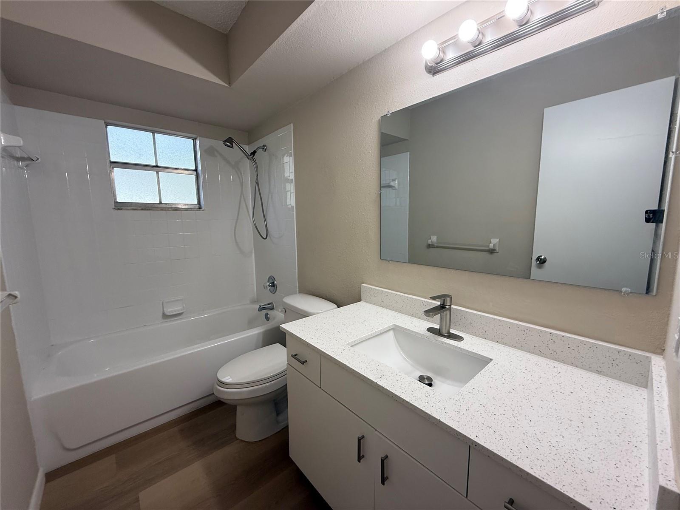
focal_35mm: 14
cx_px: 340
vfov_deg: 85.7
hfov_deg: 102.1
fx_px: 275
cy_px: 255
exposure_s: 1/120
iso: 125
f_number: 2.2
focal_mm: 2.22
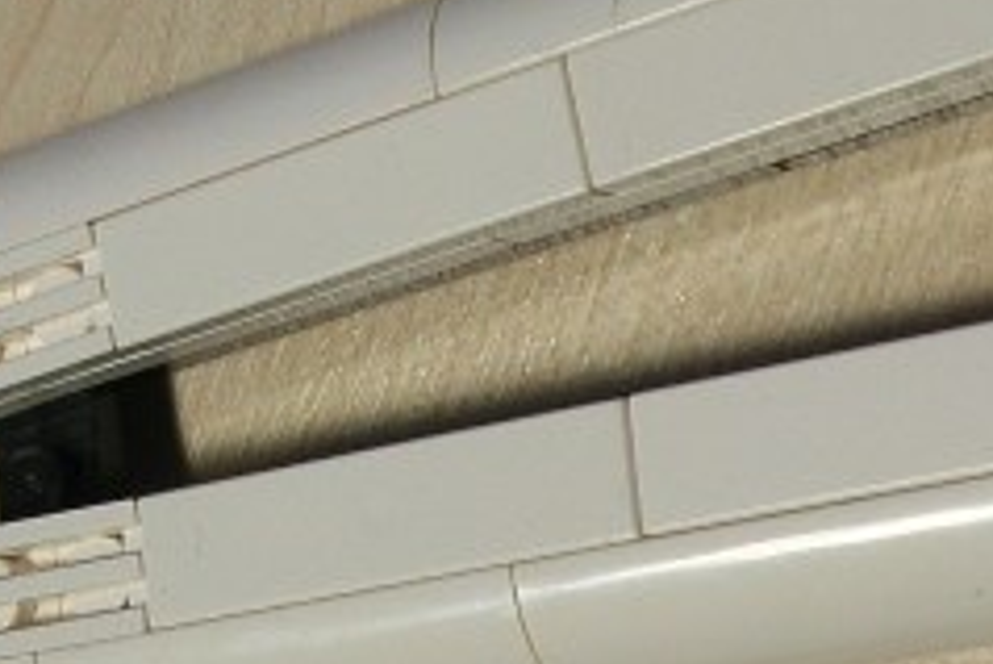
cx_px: 515
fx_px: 3864
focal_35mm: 140
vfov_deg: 9.7
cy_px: 833
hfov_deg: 14.6
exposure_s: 1/373
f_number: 2.8
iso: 50
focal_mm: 5.8
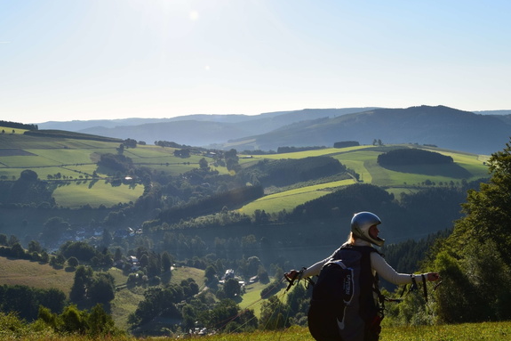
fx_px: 733
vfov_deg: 26.0
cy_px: 215
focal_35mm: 52
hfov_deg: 38.4
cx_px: 238
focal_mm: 25
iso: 220
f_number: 11
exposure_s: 1/500
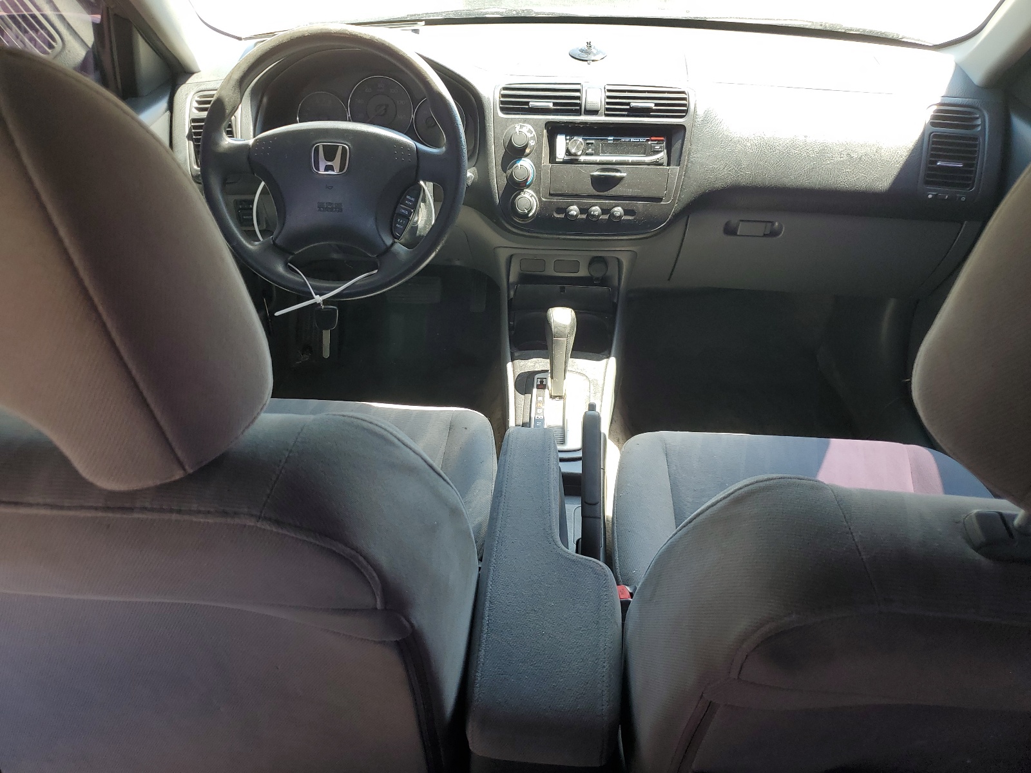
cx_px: 516
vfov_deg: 53.1
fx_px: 774
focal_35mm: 26
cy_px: 386
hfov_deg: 67.3
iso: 50
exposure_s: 1/159
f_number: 1.5
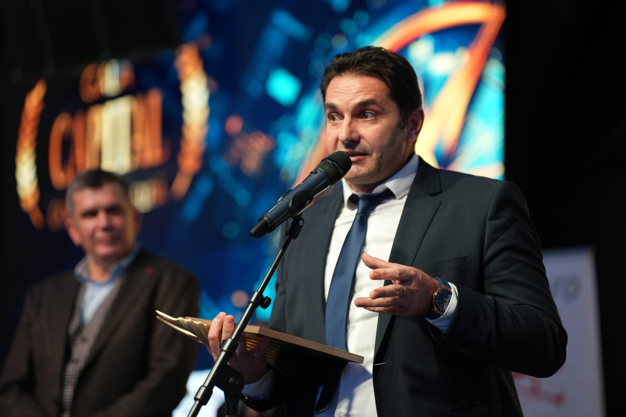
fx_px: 2069
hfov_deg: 17.2
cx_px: 313
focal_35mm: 119
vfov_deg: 11.5
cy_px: 208
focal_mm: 119
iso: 2000
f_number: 2.8
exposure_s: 1/160
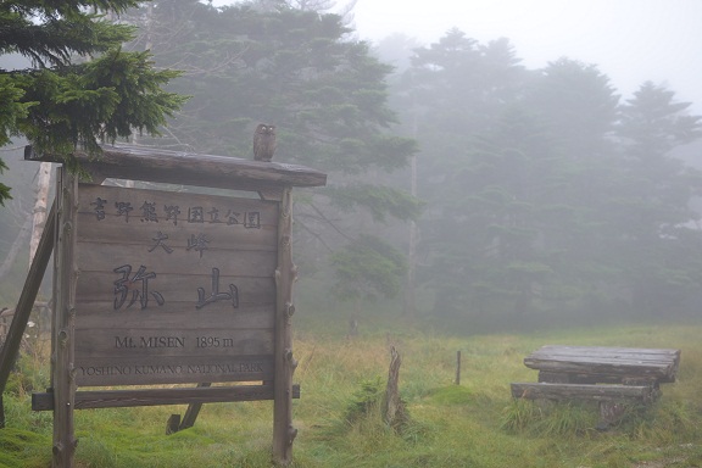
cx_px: 351
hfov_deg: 37.9
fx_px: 1024
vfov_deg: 25.8
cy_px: 234
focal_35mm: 52
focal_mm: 35
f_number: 2.8
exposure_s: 1/500
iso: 100
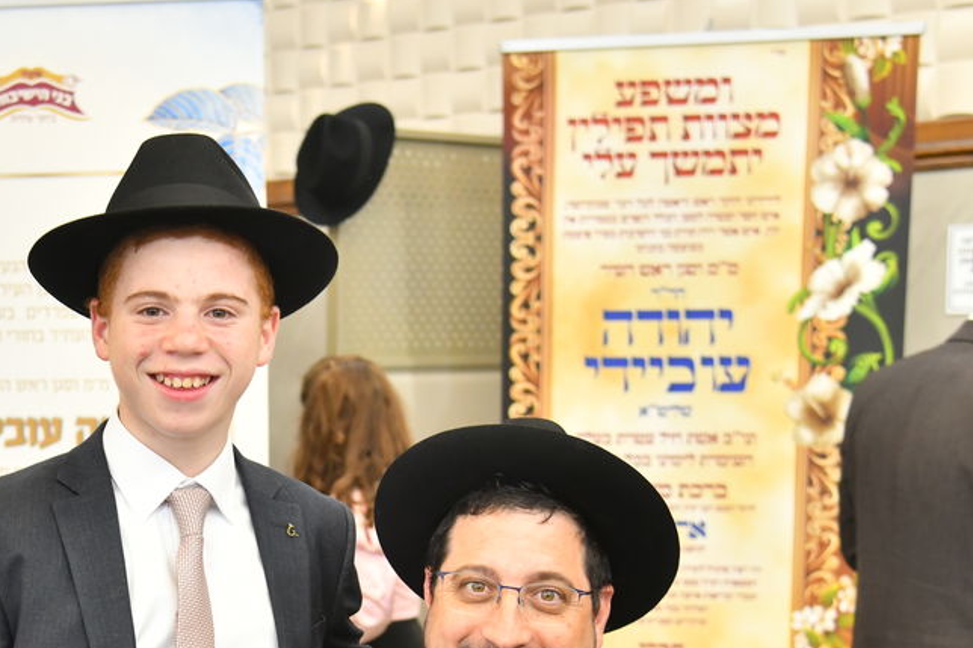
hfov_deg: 22.9
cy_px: 542
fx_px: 2351
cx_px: 124
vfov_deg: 15.6
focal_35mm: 87
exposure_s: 1/200
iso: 1000
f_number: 4.5
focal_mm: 40
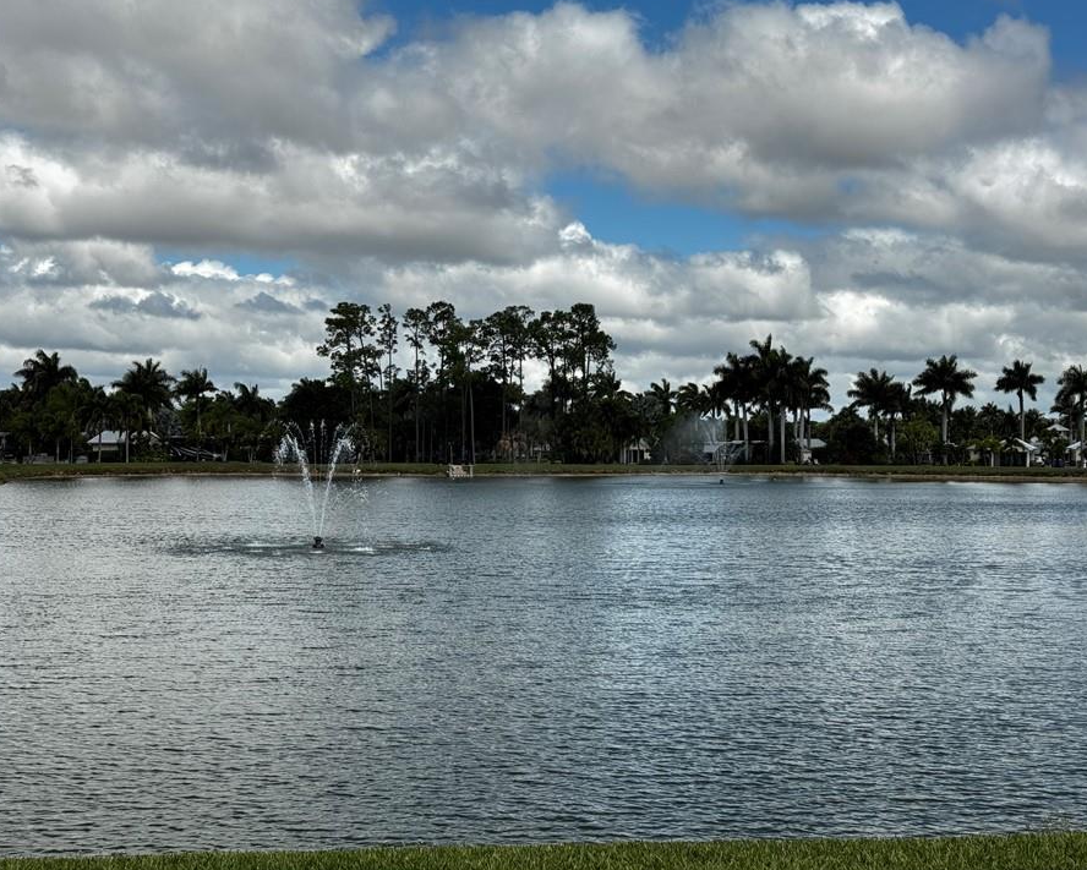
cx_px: 514
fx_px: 1738
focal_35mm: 54
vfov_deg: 28.1
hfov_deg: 34.7
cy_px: 431
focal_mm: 6.76
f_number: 1.78
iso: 64
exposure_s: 1/4310
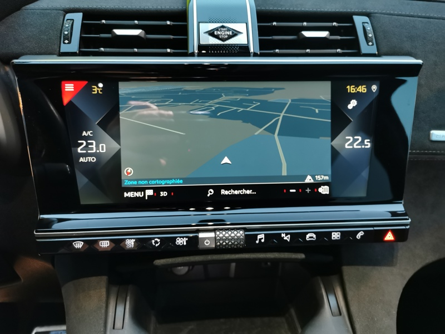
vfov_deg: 51.4
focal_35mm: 27
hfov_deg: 65.3
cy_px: 167
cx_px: 222
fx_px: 347
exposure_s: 1/25
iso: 640
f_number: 1.8
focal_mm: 5.58
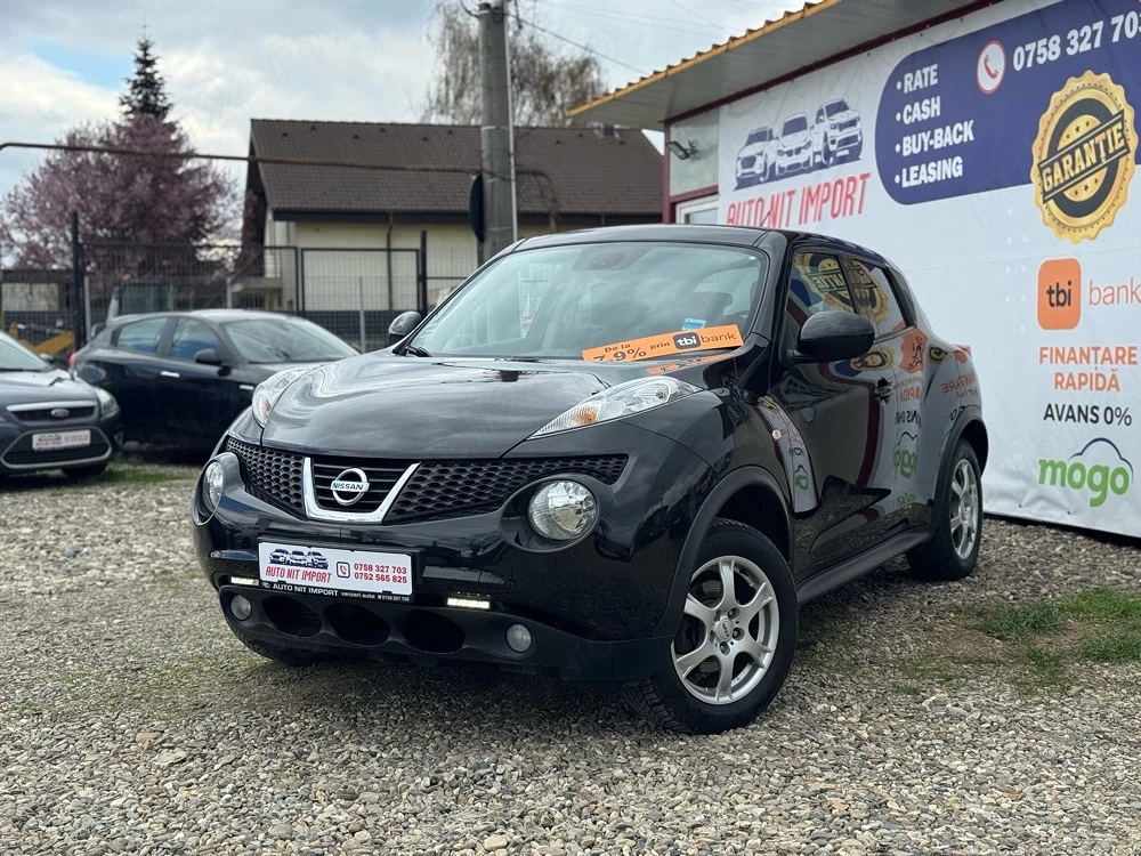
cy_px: 428
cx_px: 570
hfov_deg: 39.7
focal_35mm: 48
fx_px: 1582
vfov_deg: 30.3
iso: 64
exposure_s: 1/1366
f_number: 1.78
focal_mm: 6.76
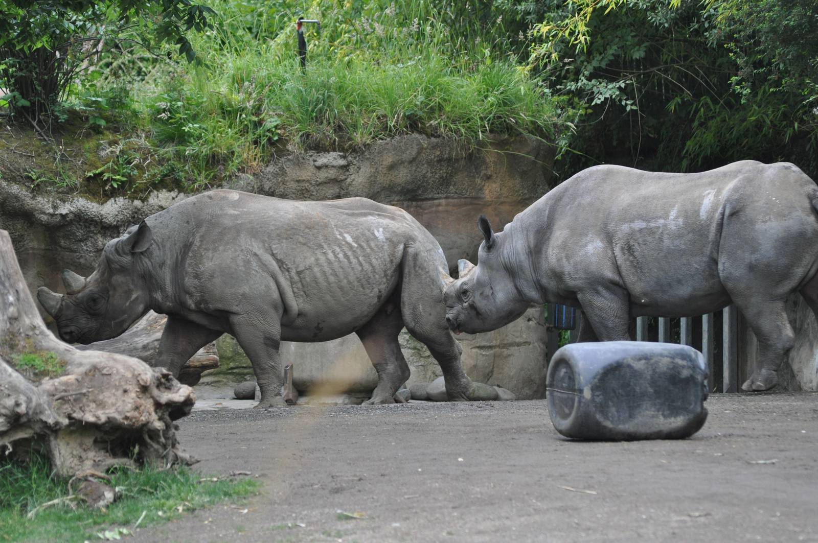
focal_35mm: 183
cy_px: 272
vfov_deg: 7.5
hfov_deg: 11.2
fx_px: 4153
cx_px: 409
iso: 800
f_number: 4.2
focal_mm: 122
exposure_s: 1/640
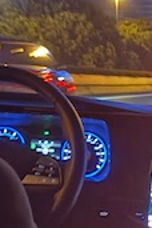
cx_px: 232
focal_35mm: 101
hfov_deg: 12.8
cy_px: 252
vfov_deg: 19.4
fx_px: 640
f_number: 1.6
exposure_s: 1/9
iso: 1600
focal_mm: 5.96
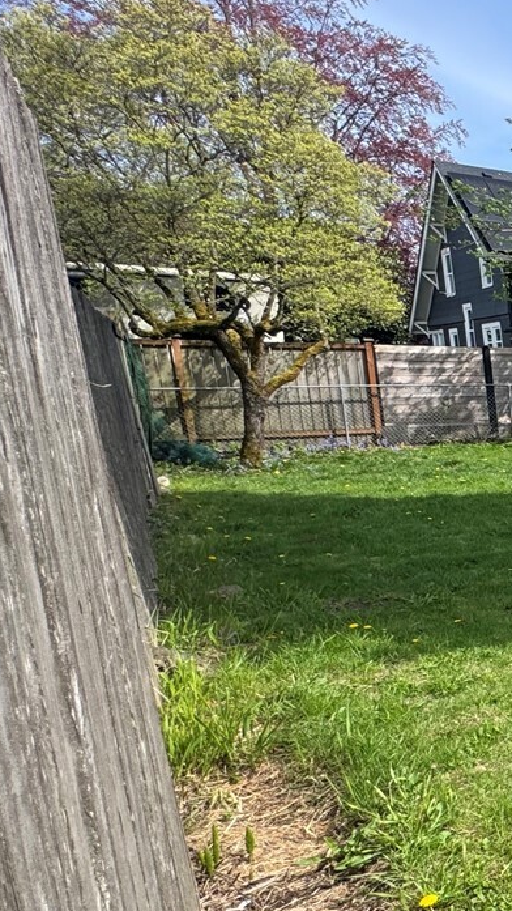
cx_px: 978
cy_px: 533
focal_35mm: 35
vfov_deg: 56.3
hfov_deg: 20.3
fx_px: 845
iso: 40
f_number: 2.2
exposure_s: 1/561
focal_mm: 2.22
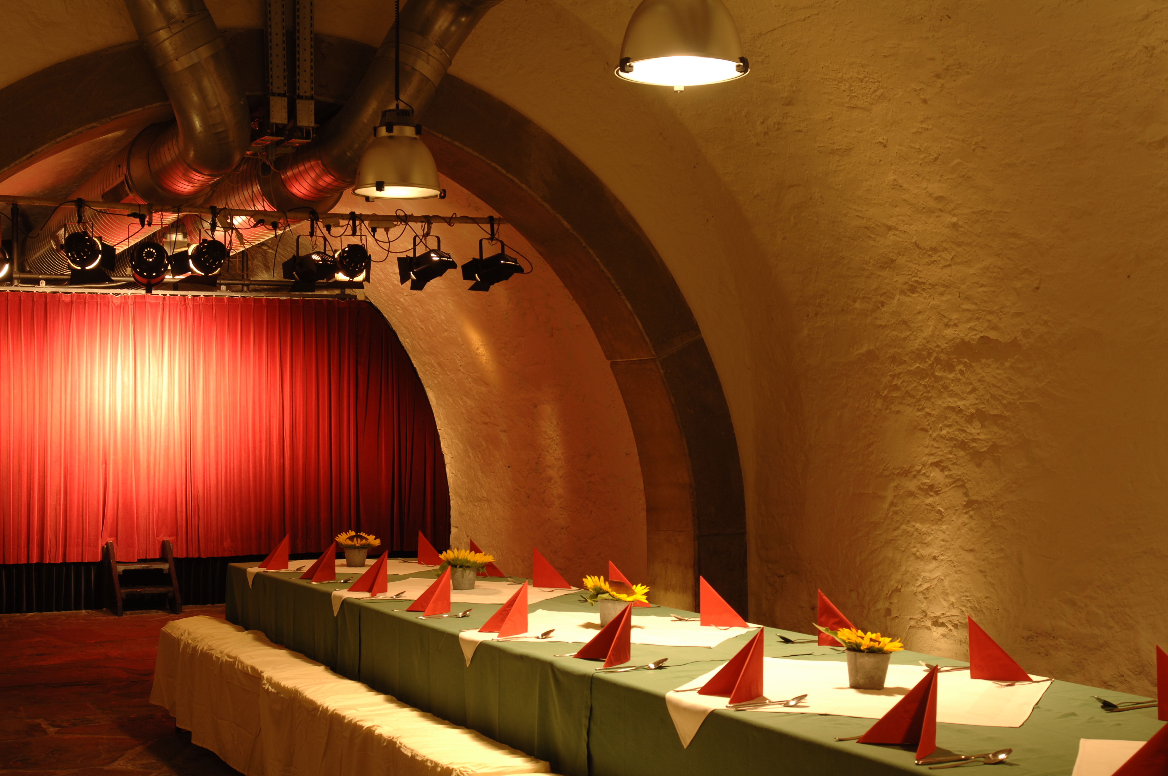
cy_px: 388
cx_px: 584
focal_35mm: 52
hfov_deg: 37.9
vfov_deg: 25.7
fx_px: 1701
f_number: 8
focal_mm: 35
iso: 100
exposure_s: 1.6
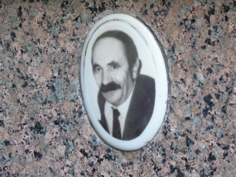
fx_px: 2161
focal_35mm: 317
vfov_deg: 4.7
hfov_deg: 6.3
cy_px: 88
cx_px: 118
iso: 400
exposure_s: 1/100
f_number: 5.1
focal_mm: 57
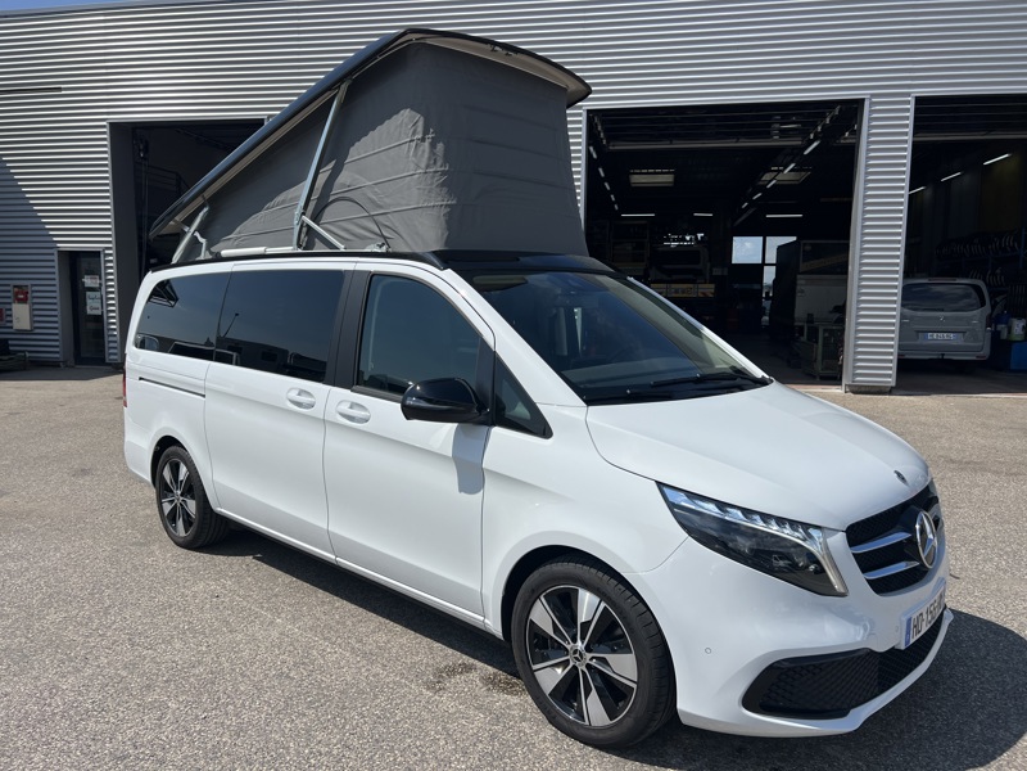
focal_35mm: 26
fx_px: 771
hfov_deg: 67.3
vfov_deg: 53.1
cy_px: 386
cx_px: 514
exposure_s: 1/8000
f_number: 1.5
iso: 50
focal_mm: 5.7
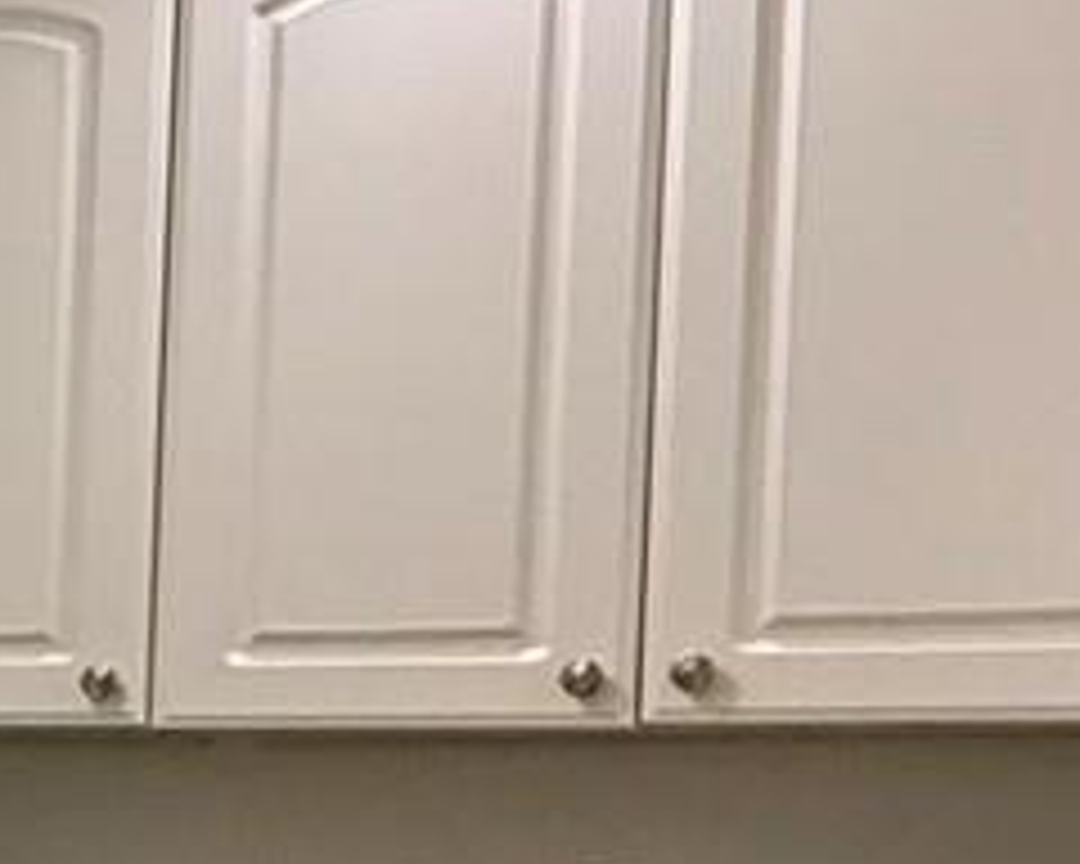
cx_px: -1368
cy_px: 918
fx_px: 2909
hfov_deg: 14.9
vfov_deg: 16.5
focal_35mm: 91
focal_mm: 2.22
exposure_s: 1/60
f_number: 2.2
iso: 320
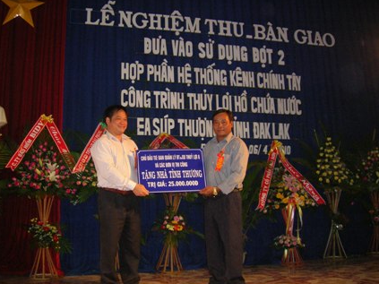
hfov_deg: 51.4
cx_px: 181
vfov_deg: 39.6
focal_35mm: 36
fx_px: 394
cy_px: 141
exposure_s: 1/60.1
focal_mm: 5.7
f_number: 2.9
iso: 167
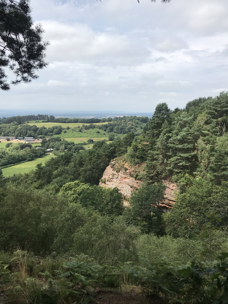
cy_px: 152
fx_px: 246
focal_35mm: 28
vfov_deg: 63.4
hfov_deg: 49.7
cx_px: 114
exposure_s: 1/2398
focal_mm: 3.99
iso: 20
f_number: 1.8
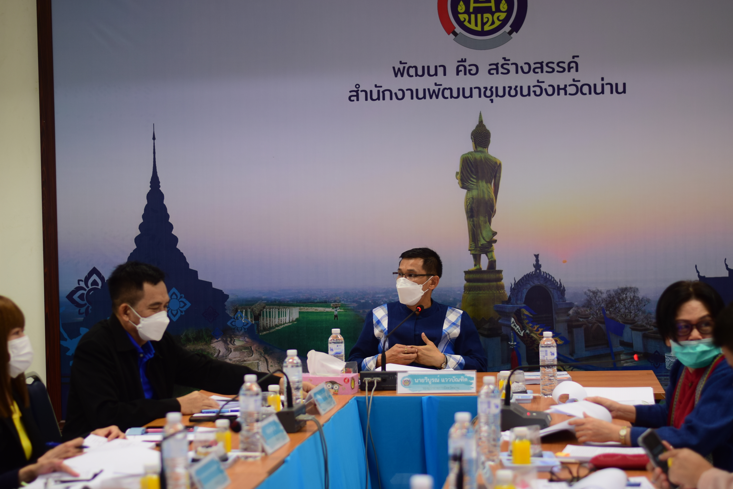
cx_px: 368
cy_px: 245
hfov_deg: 26.6
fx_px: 1548
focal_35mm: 76
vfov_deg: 18.0
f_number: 1.8
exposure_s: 1/100
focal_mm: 50
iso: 160
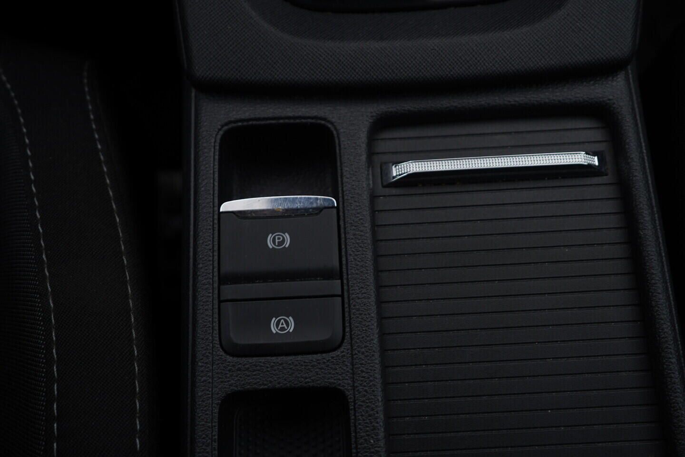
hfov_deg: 53.1
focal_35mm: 36
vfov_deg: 36.9
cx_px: 342
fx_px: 685
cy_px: 228
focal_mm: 24
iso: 125
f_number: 3.5
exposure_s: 1/60
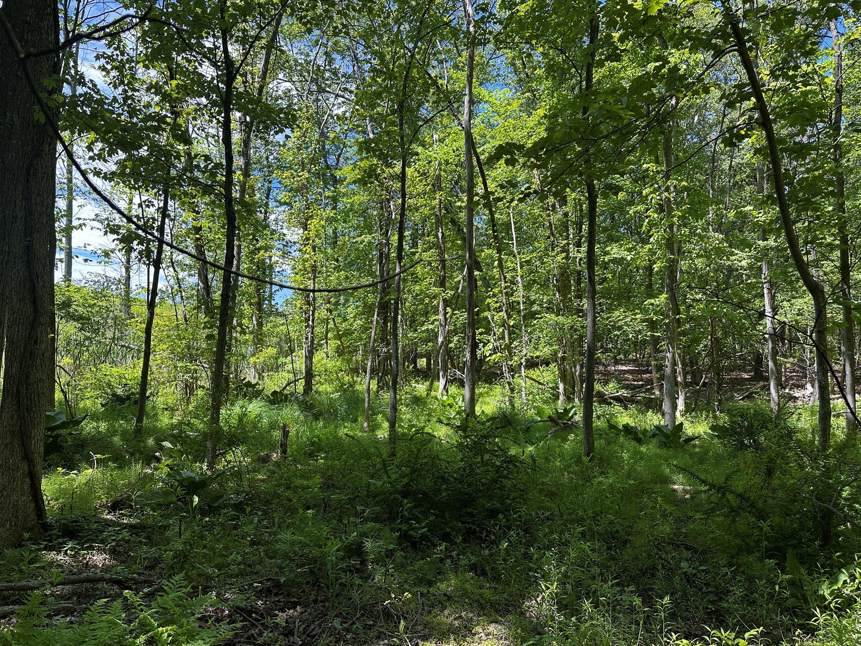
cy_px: 324
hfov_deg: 69.4
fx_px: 622
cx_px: 434
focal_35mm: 25
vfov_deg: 54.9
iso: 80
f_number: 1.78
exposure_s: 1/850
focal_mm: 6.86
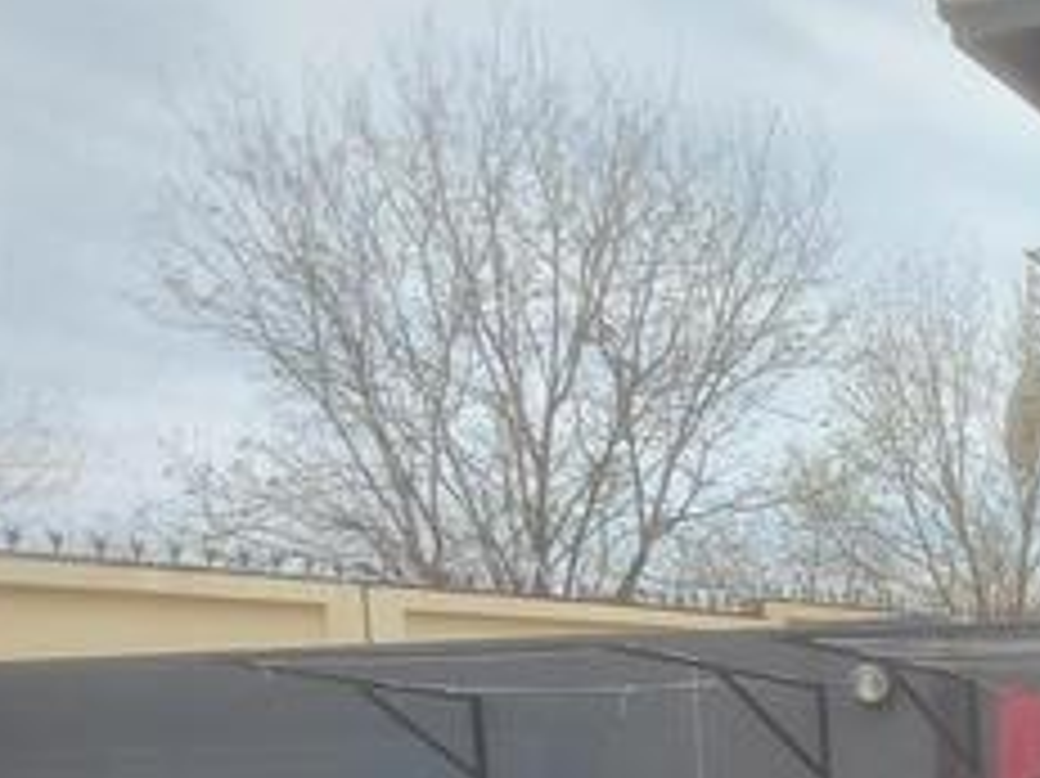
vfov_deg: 29.3
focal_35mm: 45
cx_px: 1310
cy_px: 836
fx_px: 1351
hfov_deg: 32.8
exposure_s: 1/211
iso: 50
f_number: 2.2
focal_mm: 1.74
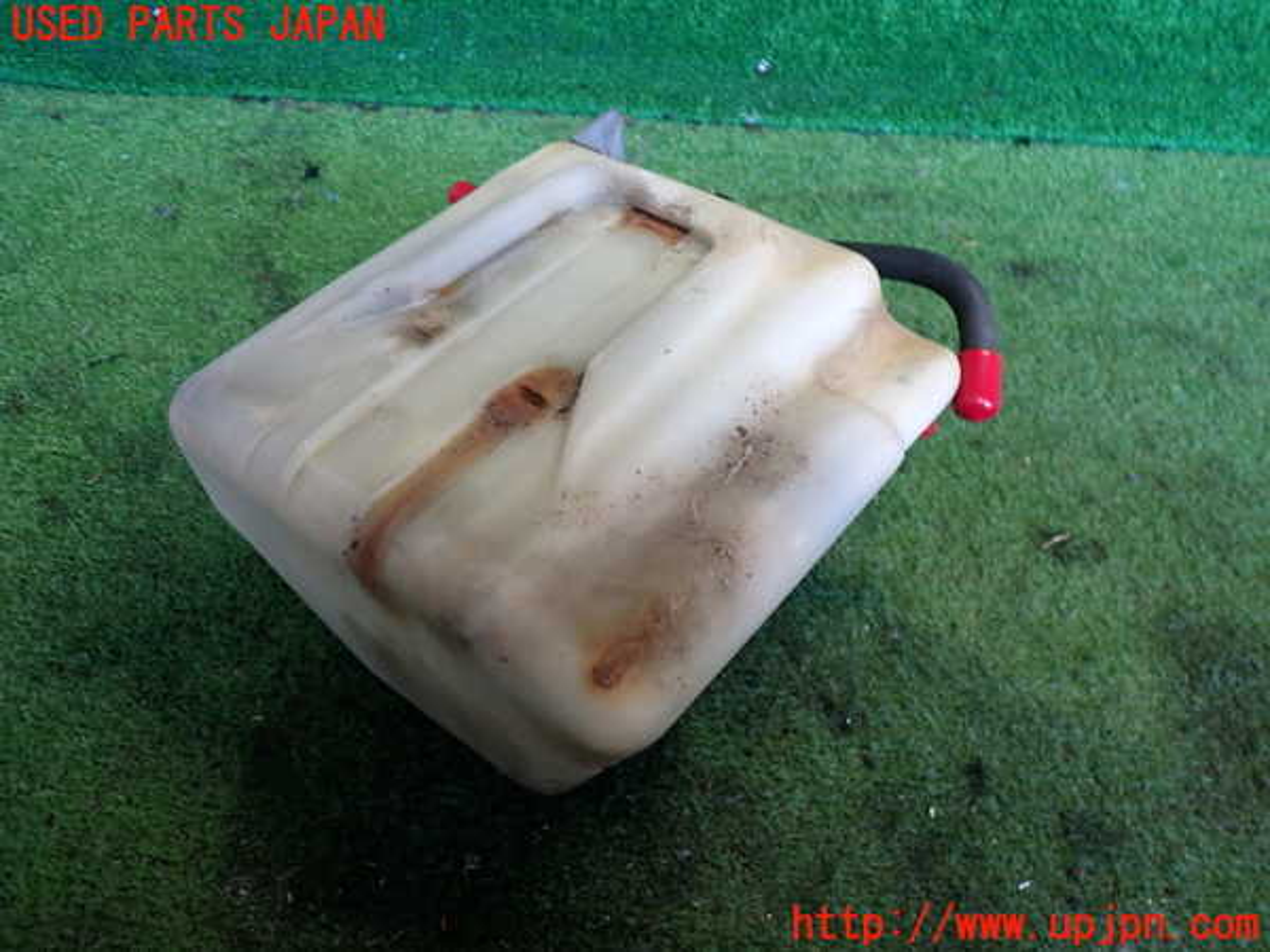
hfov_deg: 60.0
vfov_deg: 46.8
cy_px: 476
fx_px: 1101
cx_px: 635
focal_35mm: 30
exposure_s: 1/40
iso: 200
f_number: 2.3
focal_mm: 5.4
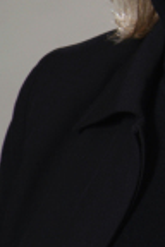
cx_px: 214
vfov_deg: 3.4
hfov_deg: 2.3
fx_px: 4125
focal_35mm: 600
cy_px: 74
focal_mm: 120
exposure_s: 1/125
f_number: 6.7
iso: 100
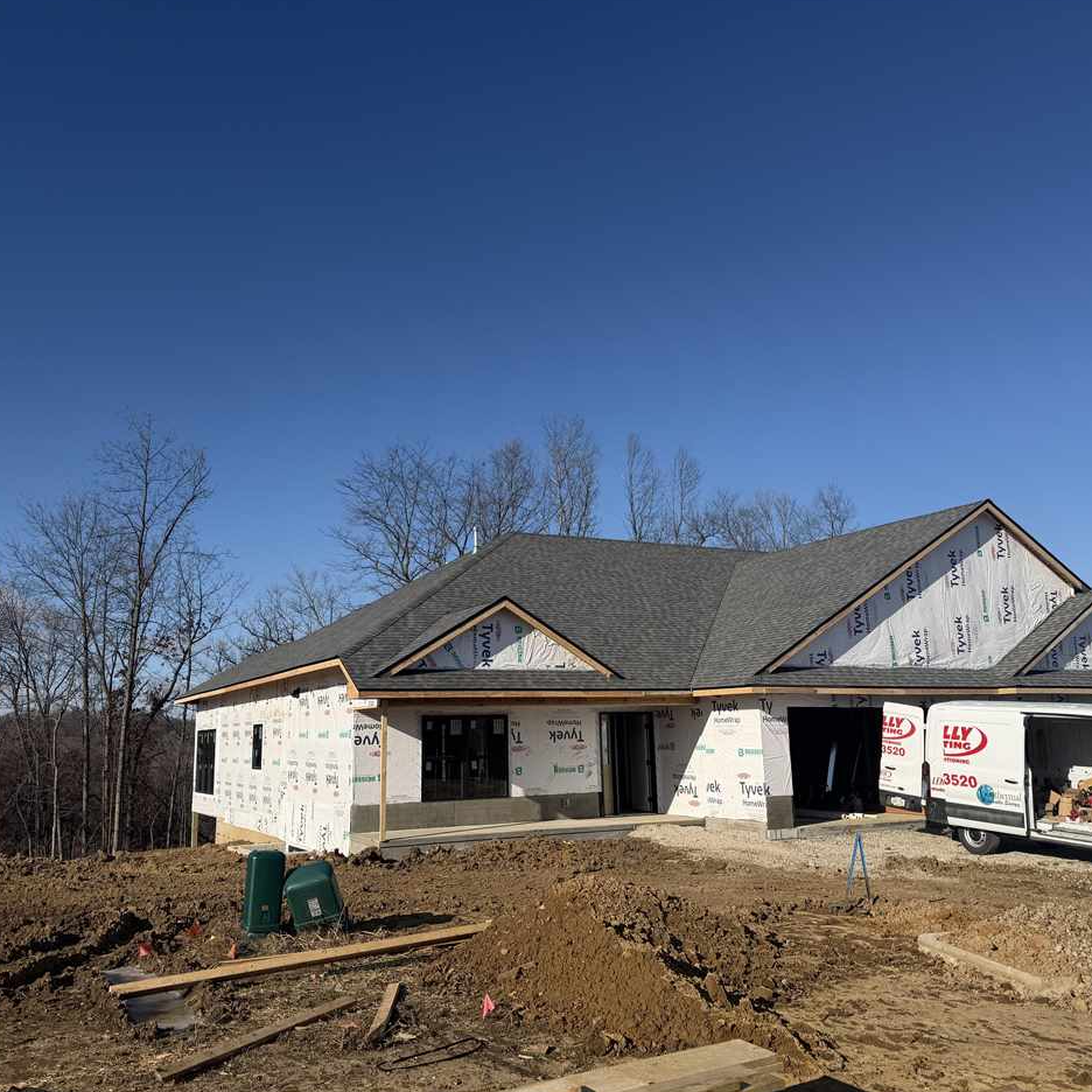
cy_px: 542
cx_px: 530
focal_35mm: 29
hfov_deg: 55.6
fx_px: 1035
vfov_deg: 55.6
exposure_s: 1/6711
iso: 80
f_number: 1.78
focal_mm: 6.76
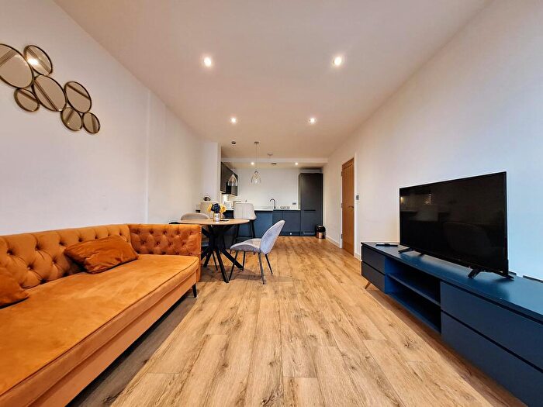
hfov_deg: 106.2
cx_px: 272
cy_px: 204
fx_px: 204
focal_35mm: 13
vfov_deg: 89.9
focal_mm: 1.74
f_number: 2.2
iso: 200
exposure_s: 1/50
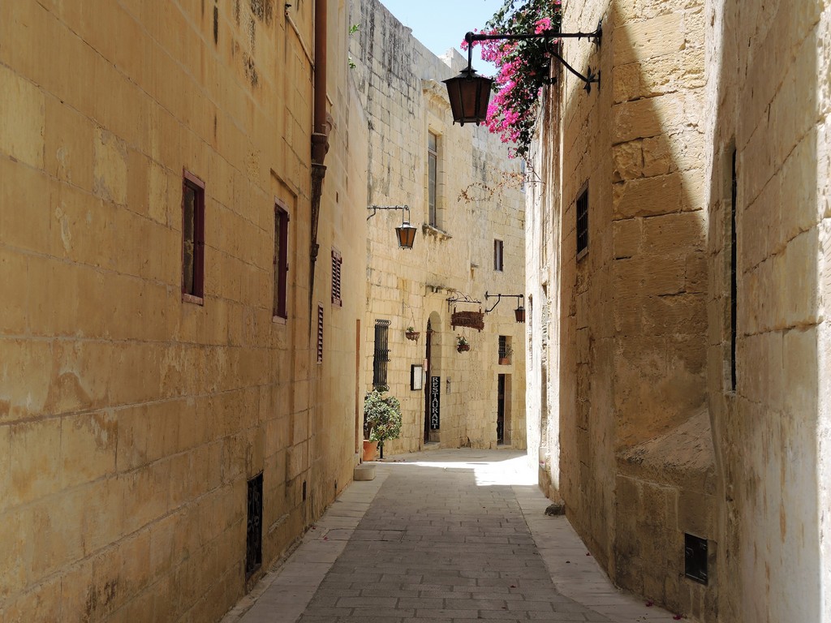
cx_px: 416
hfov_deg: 38.2
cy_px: 312
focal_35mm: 50
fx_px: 1200
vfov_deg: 29.1
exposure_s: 1/800
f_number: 2.8
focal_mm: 11
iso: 100
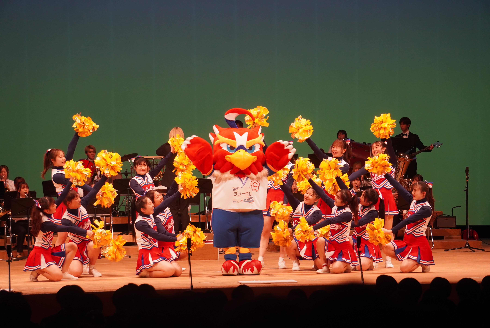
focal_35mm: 129
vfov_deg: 10.6
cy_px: 164
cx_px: 245
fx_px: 1757
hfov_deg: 15.9
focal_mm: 86
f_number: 5
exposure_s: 1/160
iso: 1000
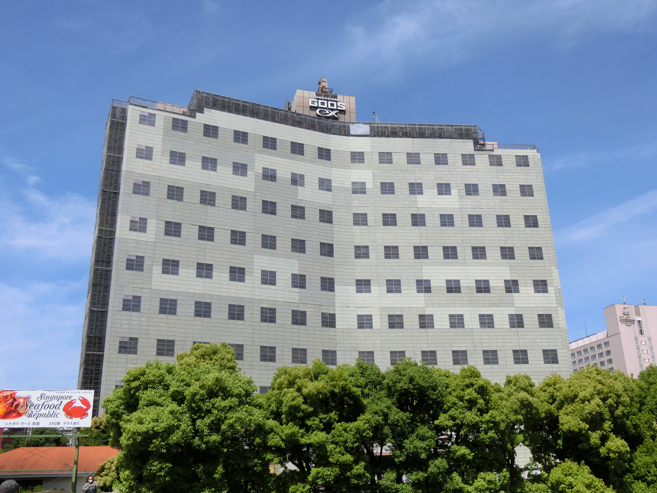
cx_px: 328
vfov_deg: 41.8
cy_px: 246
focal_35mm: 34
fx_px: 645
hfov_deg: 54.0
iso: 80
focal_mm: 6
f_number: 7.8
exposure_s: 1/250
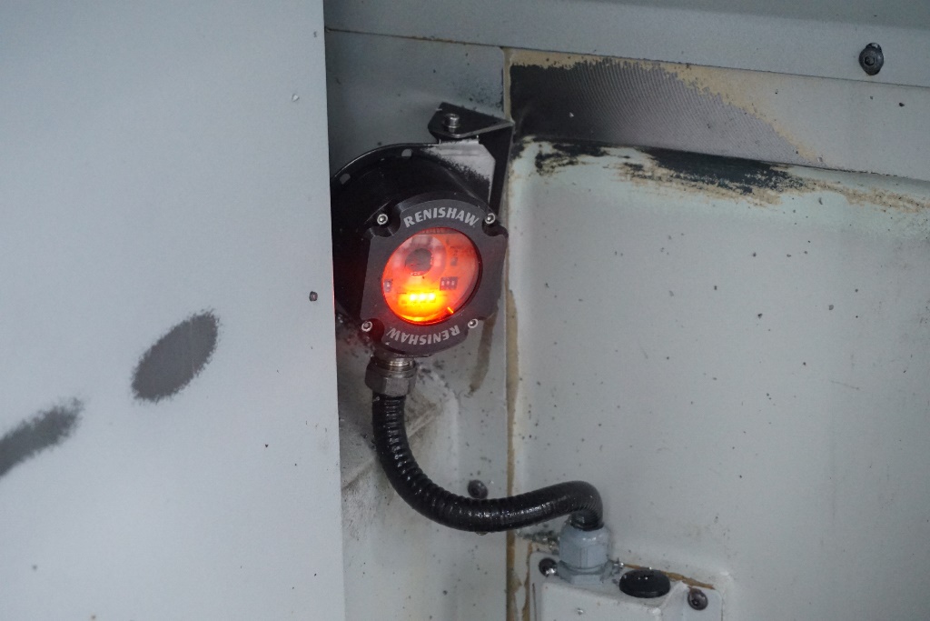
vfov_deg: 18.6
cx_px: 465
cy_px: 310
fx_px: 1899
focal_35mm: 74
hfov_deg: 27.5
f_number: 5.6
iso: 3200
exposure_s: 1/60
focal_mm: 49
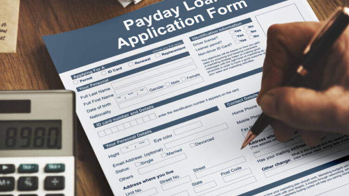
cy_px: 89
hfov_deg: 17.3
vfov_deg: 9.8
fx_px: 1147
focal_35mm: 124
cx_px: 160
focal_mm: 105
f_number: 4
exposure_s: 1/160
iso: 160
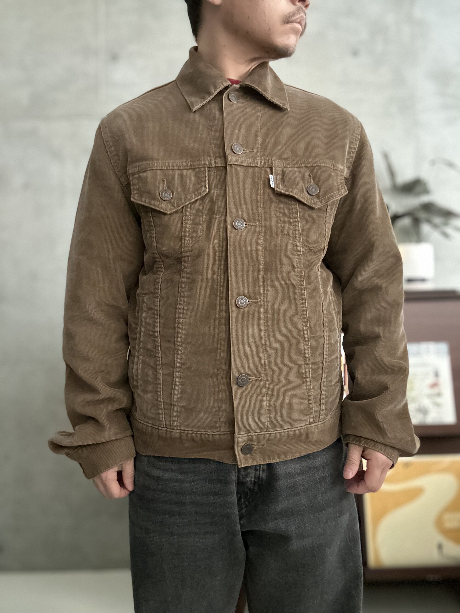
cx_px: 230
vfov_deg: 60.0
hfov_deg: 46.8
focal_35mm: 30
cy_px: 306
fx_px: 532
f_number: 1.9
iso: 640
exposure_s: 1/26
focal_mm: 2.69
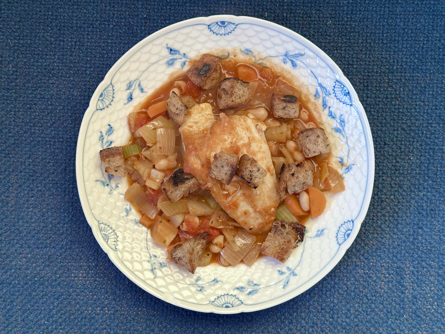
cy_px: 167
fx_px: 617
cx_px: 222
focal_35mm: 48
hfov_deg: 39.7
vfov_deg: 30.3
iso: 100
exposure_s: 1/60
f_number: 1.78
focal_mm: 6.86
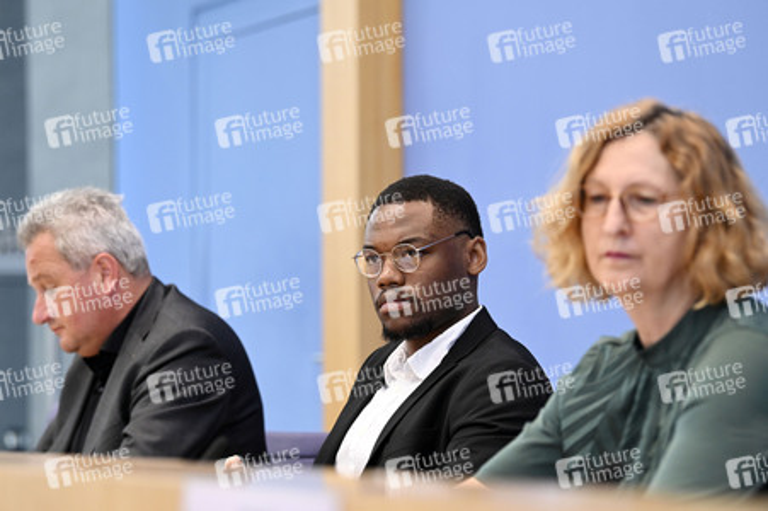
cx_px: 384
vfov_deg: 11.0
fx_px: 2665
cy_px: 256
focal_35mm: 125
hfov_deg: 16.4
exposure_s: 1/800
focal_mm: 125
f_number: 4
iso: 3200
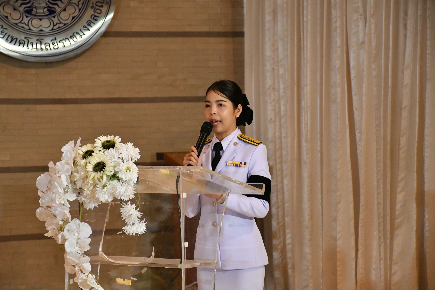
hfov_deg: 16.1
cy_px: 145
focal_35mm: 127
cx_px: 218
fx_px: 1535
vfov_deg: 10.8
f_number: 5.3
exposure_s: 1/125
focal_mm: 85
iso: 5000
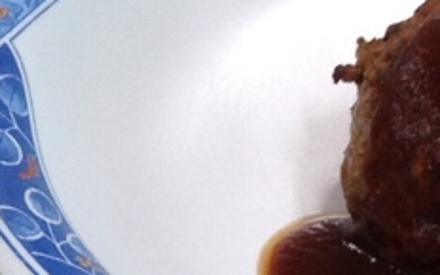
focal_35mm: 261
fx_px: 3130
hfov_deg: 7.9
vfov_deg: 4.9
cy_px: 639
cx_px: -254
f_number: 2.4
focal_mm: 4.28
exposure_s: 1/60
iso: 80
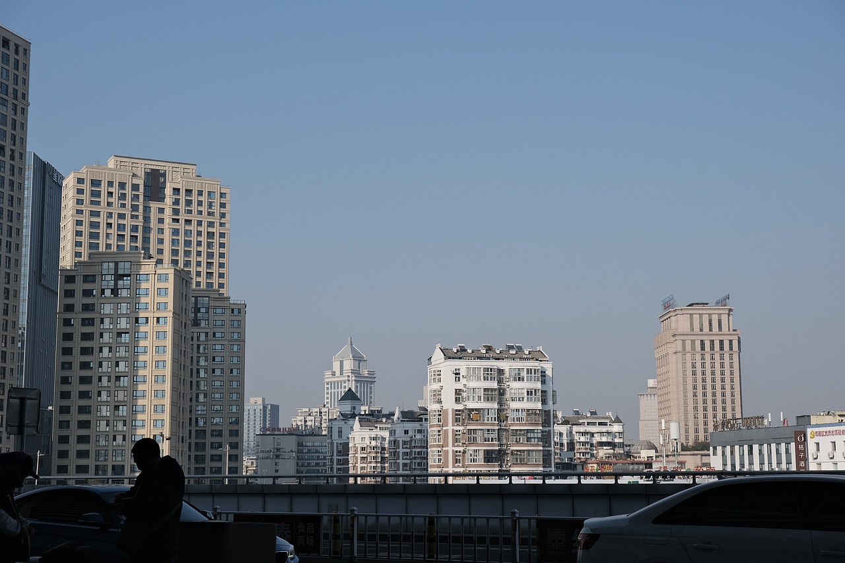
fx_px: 1197
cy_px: 282
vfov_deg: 26.5
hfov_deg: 38.9
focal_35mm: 51
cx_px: 422
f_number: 5.6
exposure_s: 1/1600
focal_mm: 34.3
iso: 320
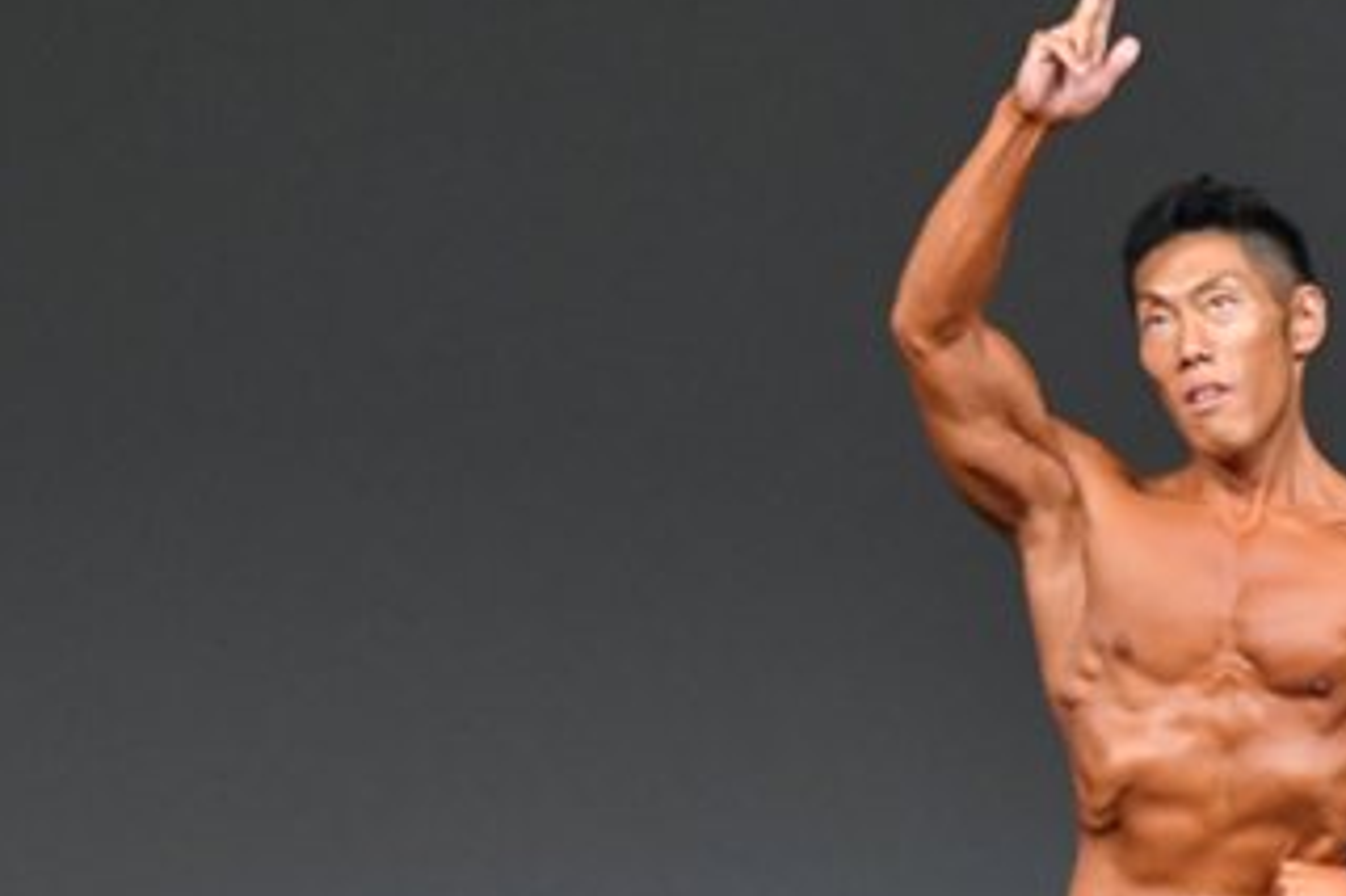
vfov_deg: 1.8
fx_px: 28549
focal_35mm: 764
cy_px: 850
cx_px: 1184
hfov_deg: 2.7
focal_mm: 210
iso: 4000
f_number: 5.6
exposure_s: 1/400
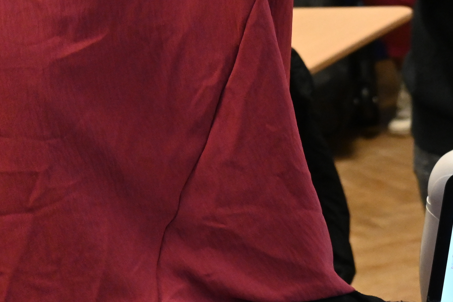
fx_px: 2319
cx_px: 521
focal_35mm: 184
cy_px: 175
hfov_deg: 11.0
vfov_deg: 7.5
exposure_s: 1/60
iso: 3200
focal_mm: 47
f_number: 6
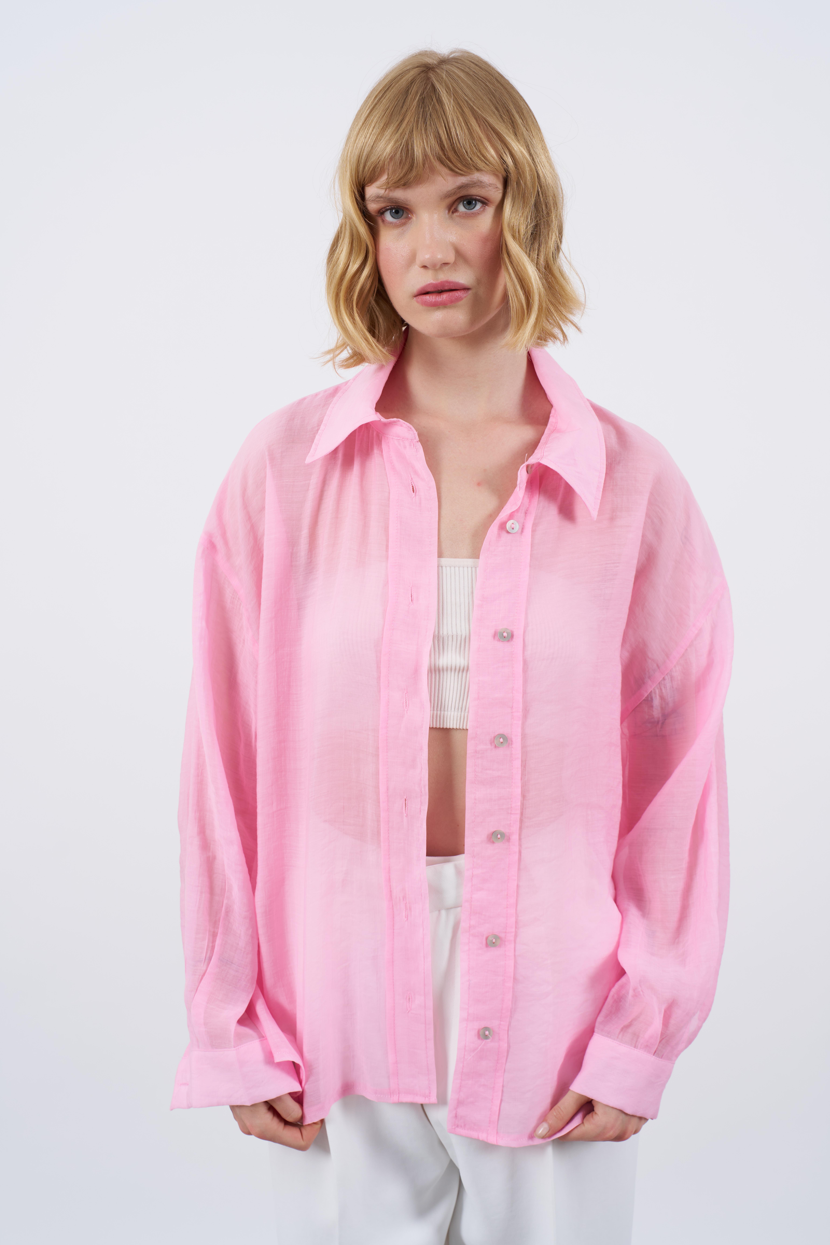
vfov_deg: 31.9
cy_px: 622
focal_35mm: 63
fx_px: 2179
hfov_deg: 21.6
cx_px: 415
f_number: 7.1
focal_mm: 63
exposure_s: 1/160
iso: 125
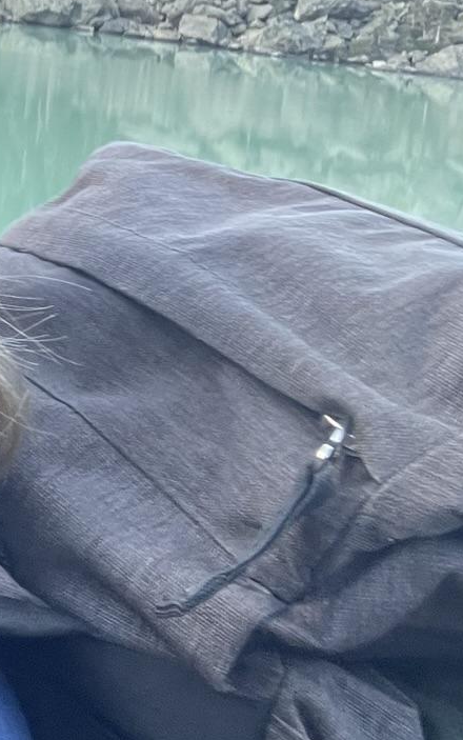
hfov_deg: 14.1
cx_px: -570
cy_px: -7
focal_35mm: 71
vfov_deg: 27.3
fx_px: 1432
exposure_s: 1/62
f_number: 2.2
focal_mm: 2.71
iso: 100
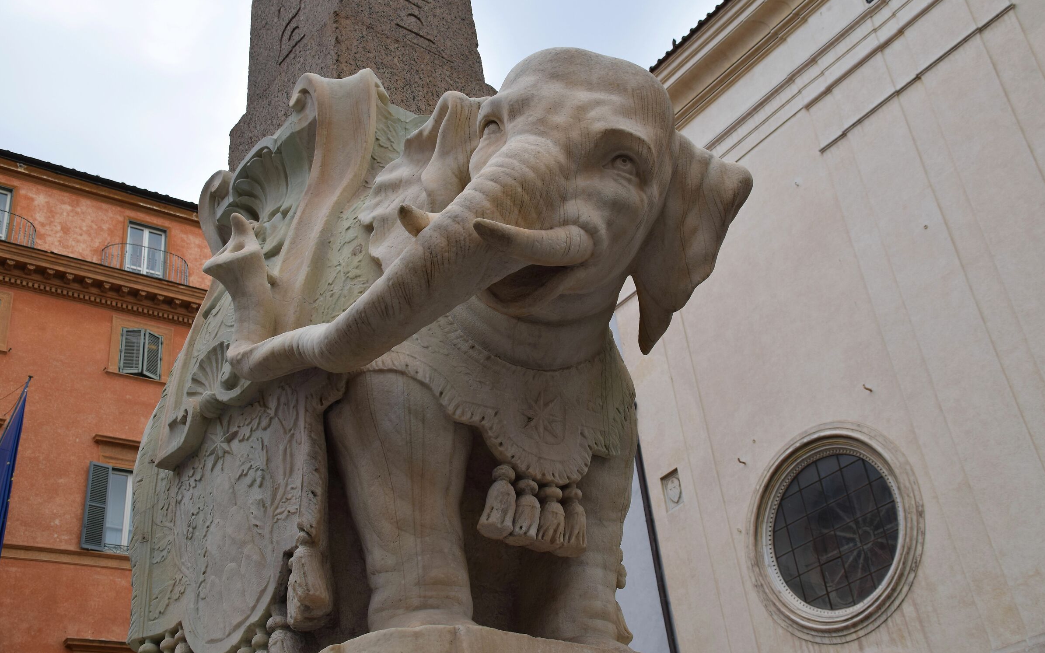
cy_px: 306
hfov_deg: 46.2
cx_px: 524
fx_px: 1225
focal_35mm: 43
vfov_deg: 29.9
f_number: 8
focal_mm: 28
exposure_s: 1/250
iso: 200
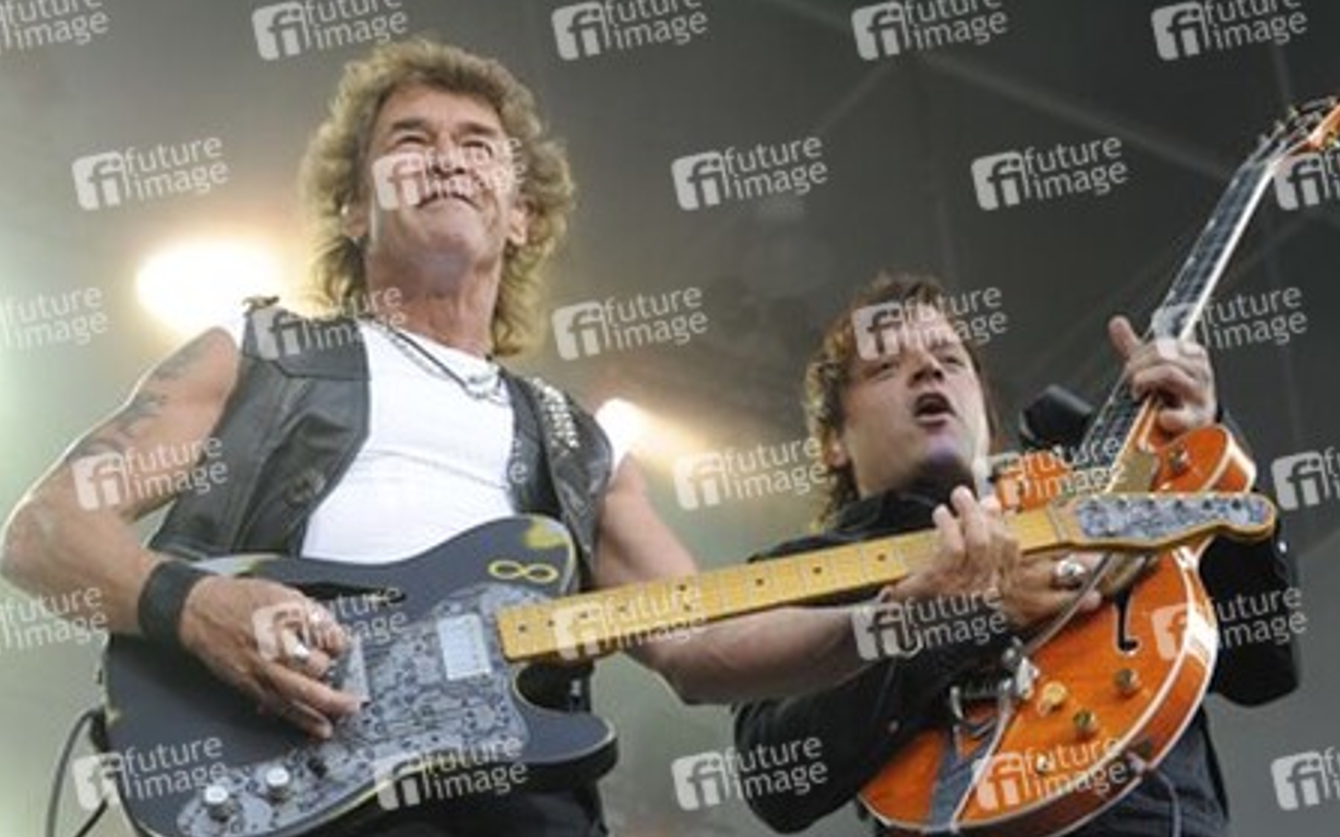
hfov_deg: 28.6
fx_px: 2628
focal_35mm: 72
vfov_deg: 18.1
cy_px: 399
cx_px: 670
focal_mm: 70
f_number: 9
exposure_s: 1/250
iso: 2500
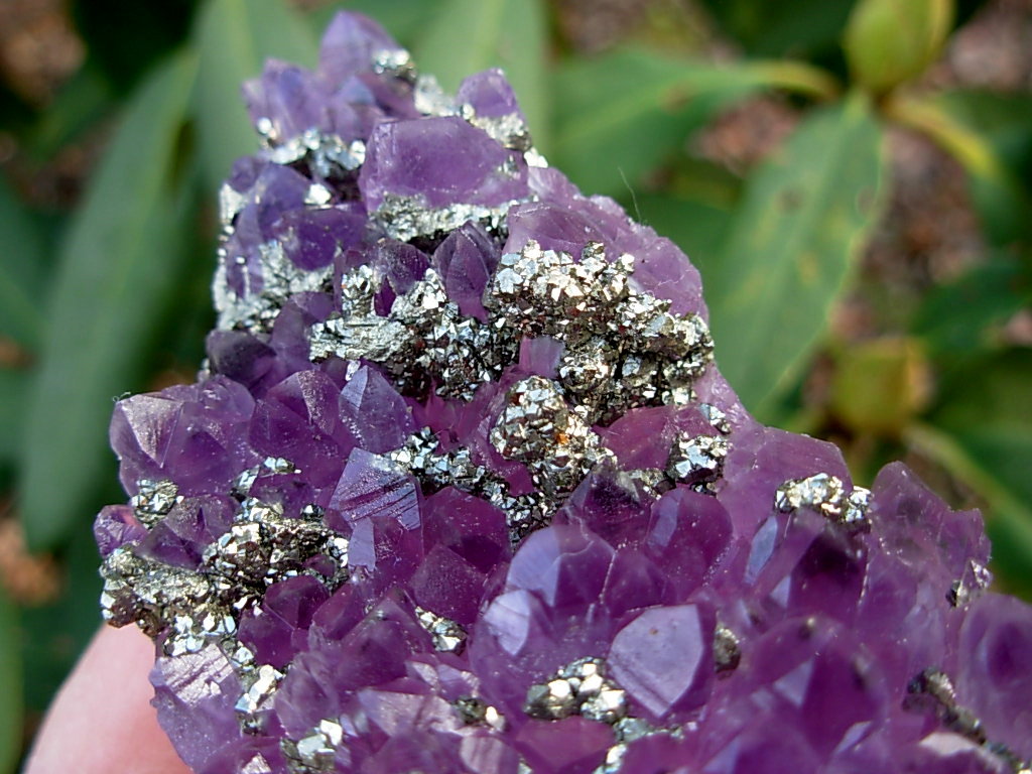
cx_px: 516
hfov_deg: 49.0
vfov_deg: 37.7
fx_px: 1133
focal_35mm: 38
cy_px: 387
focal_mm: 6.3
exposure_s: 1/67.8
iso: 50
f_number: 2.9
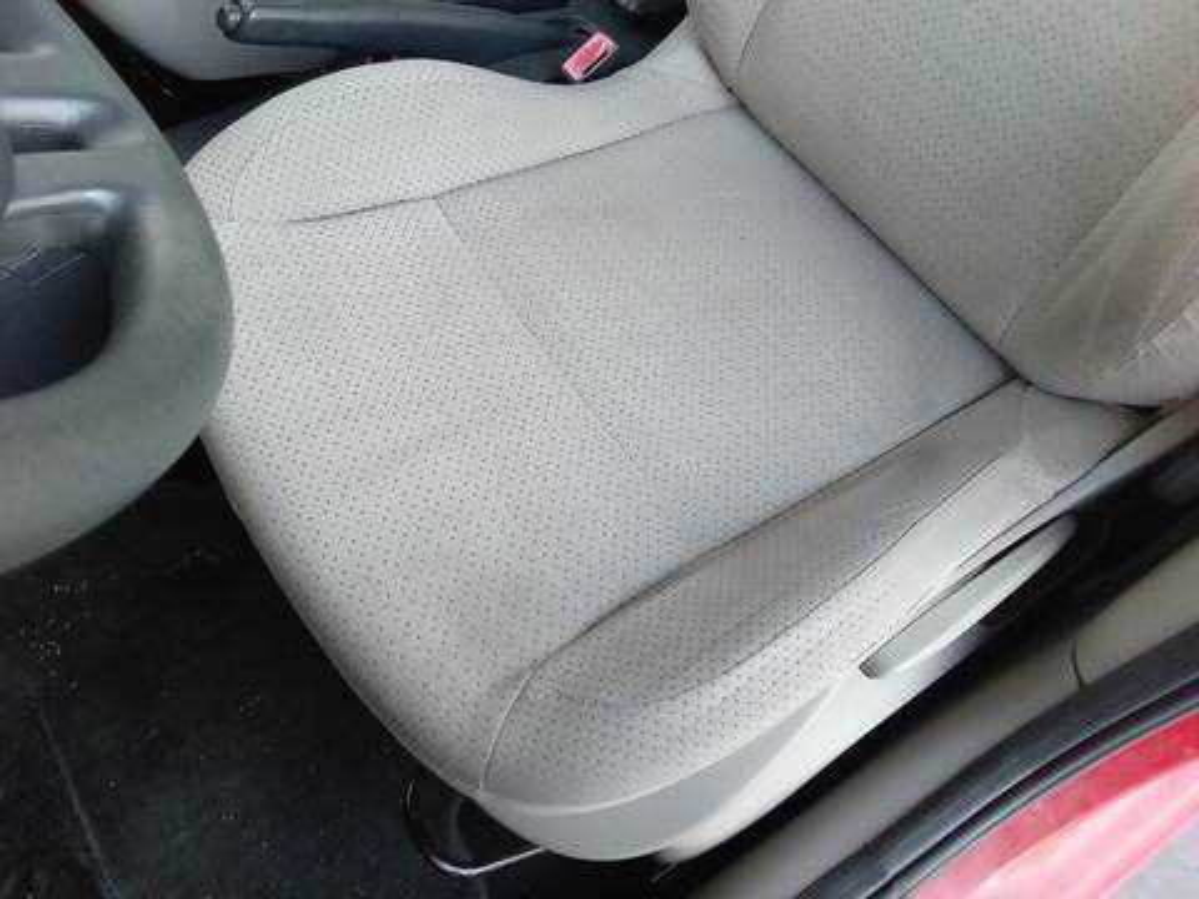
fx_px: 866
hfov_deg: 69.4
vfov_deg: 54.9
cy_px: 450
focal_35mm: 25
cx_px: 600
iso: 183
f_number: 2
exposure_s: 1/25
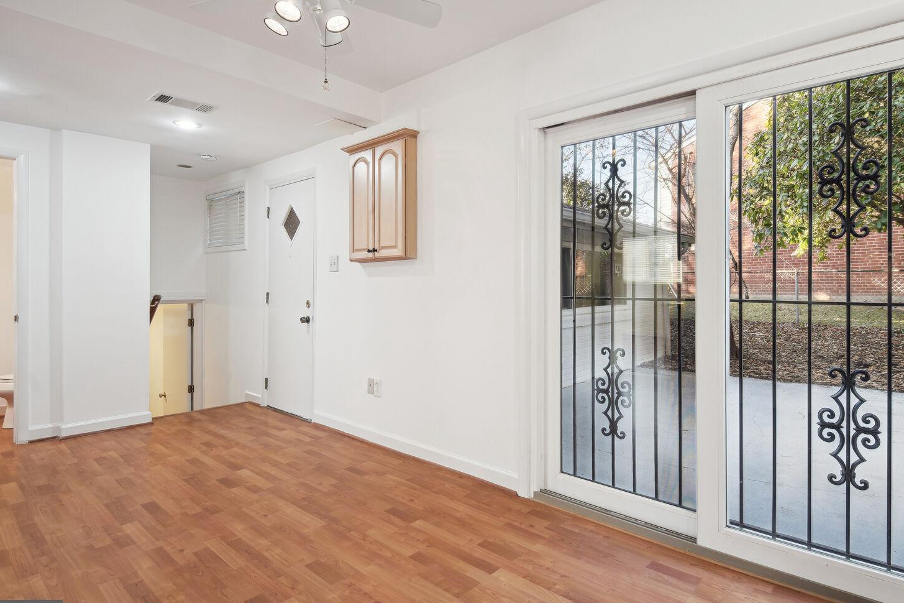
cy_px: 280
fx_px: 477
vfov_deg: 64.5
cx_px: 483
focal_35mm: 19
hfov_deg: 86.8
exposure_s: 1/10
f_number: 8
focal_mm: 16
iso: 400
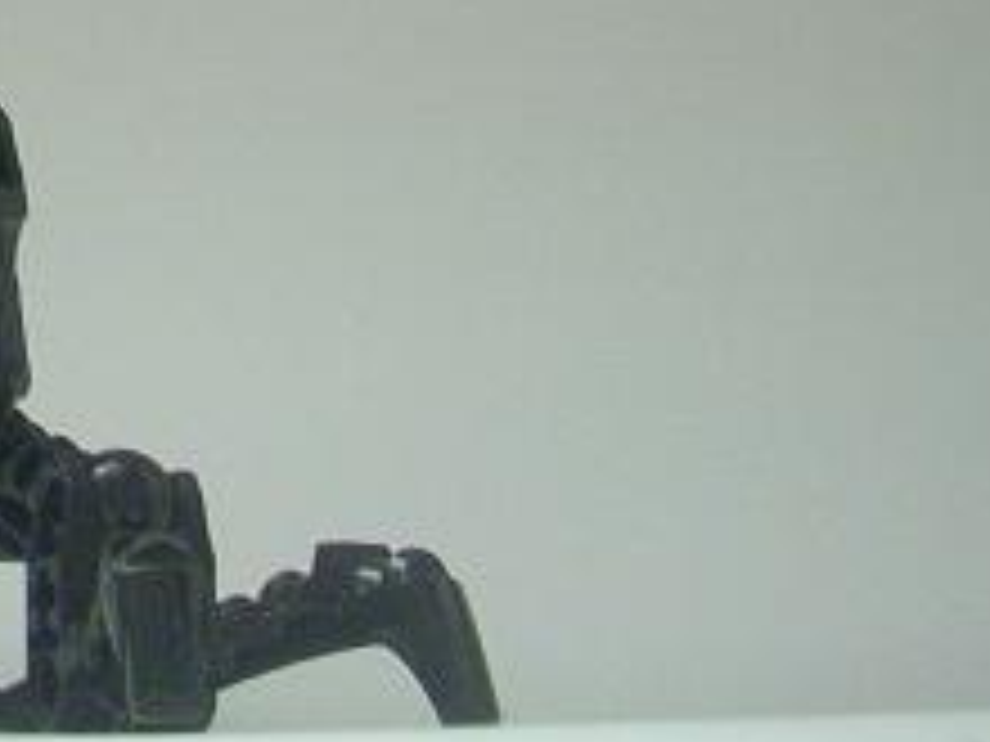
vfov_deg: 10.9
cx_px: -378
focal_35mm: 129
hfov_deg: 14.5
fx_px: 3689
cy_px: -526
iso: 218
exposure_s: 1/4
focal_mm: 6.2
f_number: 2.8
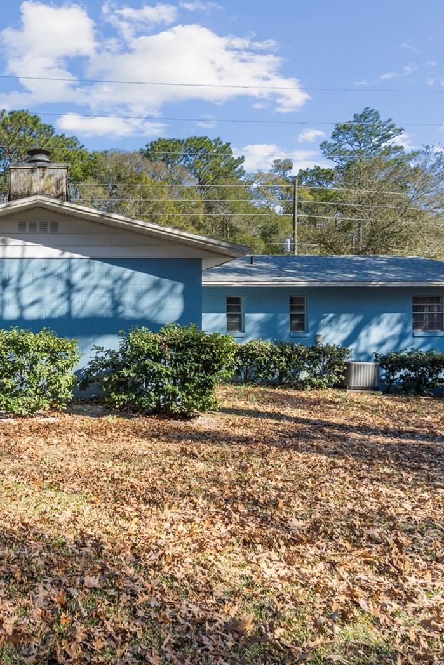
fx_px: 550
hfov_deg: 40.8
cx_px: 50
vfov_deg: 62.3
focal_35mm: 30
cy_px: 333
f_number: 8
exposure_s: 1/50
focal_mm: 13
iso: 100
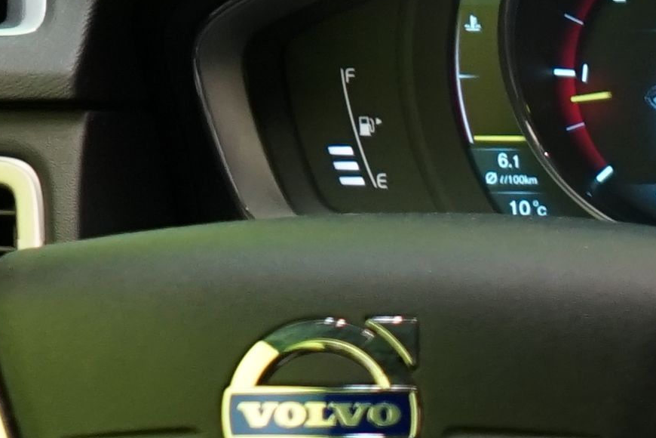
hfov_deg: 9.2
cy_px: 1019
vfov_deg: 6.8
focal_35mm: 193
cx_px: 1746
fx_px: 3517
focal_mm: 28
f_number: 3.5
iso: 640
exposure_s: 1/30
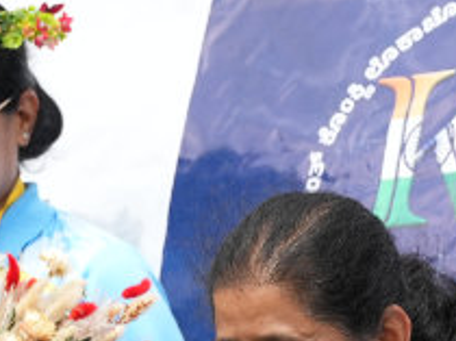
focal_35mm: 193
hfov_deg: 10.3
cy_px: 629
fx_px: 2539
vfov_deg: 7.4
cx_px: 191
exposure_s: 1/2000
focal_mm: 41.2
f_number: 2.8
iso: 250
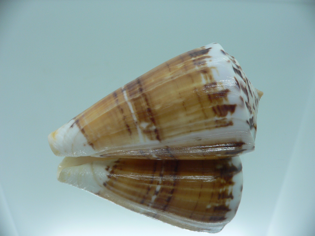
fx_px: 318
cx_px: 158
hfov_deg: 52.6
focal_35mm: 35
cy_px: 118
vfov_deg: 40.7
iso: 80
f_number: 2.8
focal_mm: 4.6
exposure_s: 1/60
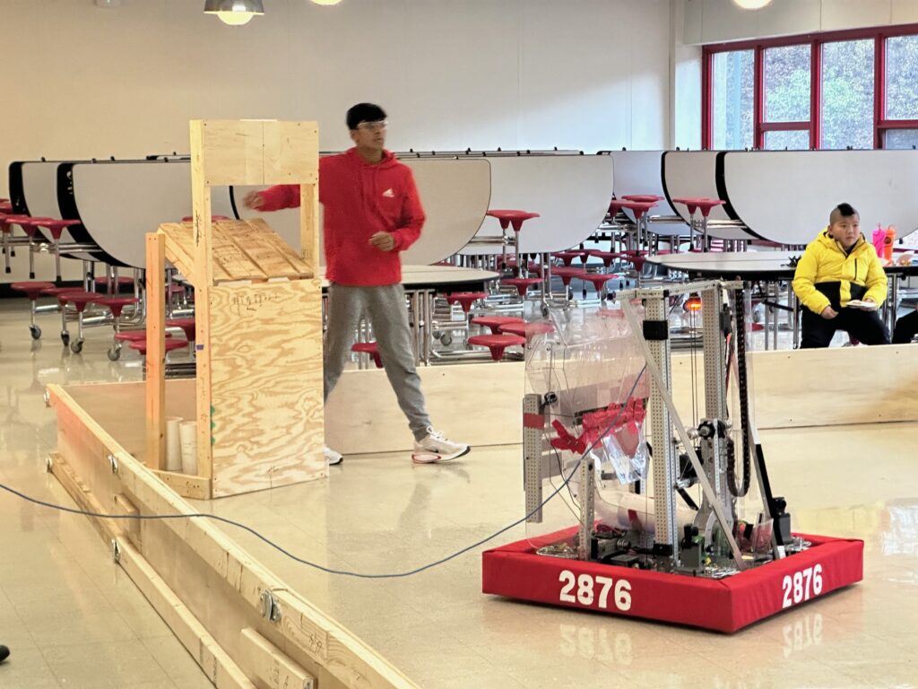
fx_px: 2042
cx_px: 459
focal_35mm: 77
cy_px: 344
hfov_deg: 25.3
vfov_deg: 19.1
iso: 500
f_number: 2.8
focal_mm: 9
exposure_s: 1/60
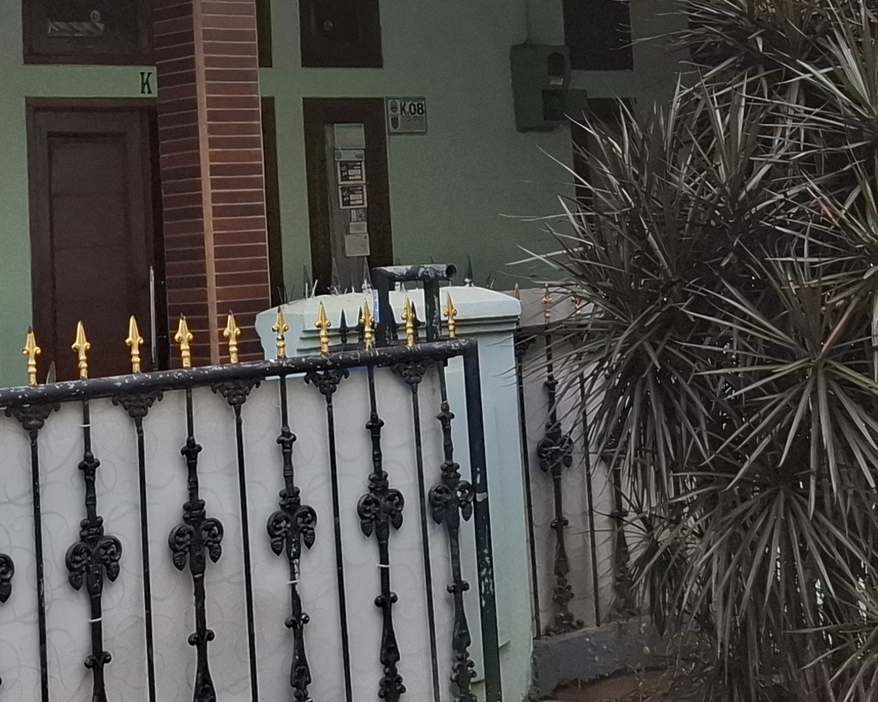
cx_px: 314
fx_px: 2105
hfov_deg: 23.5
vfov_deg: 18.4
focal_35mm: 81
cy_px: -7
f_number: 1.8
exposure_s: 1/690
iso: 50
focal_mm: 5.54
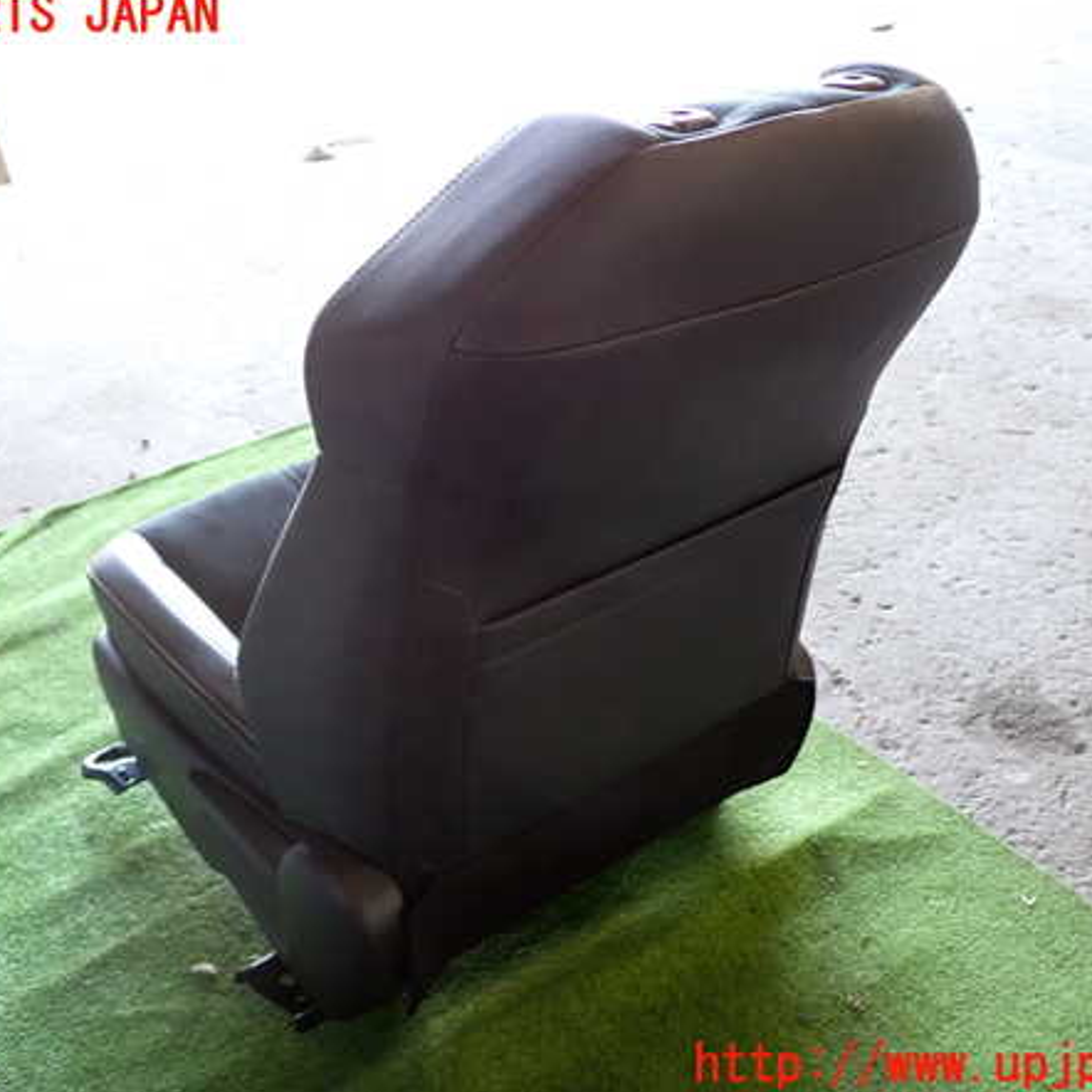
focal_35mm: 36
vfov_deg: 46.0
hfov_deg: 46.0
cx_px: 511
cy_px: 541
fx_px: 1285
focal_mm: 5.4
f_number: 2.3
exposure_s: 1/30
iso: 250
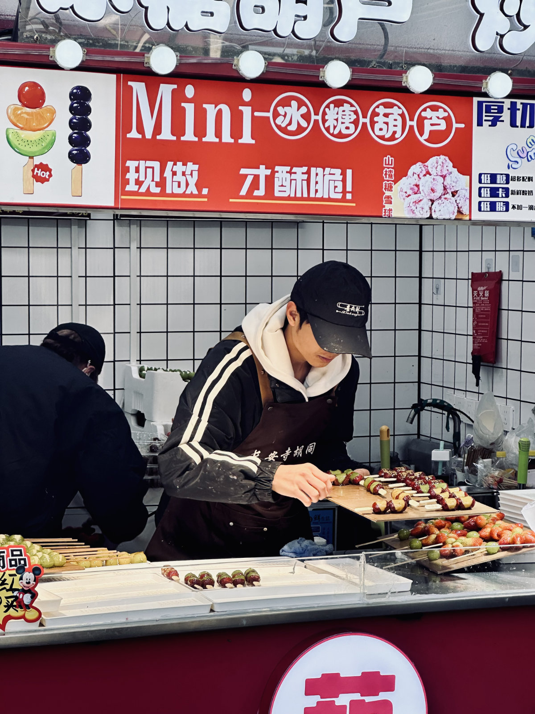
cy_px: 357
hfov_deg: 19.1
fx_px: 1587
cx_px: 268
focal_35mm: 77
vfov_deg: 25.3
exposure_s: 1/120
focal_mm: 9
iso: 32
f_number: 2.8
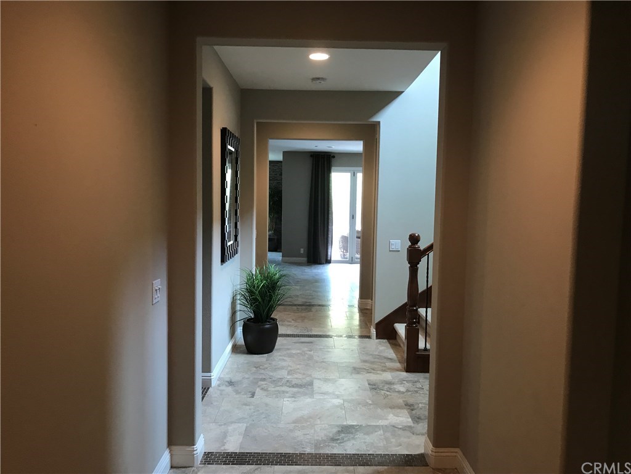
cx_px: 316
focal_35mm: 28
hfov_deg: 63.4
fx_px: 510
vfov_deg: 49.7
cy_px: 237
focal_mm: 3.99
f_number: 1.8
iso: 50
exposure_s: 1/15
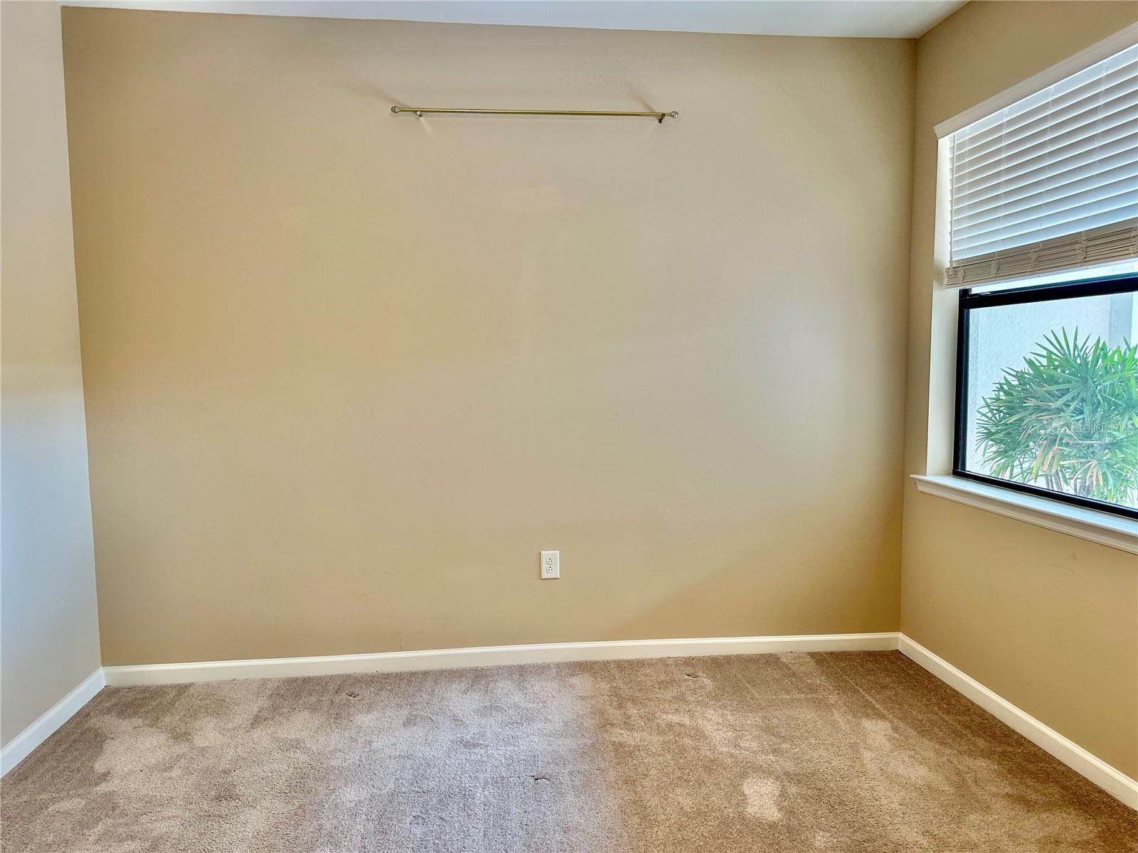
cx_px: 569
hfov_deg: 71.6
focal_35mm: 24
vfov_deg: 56.8
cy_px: 426
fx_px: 789
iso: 125
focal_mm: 6.86
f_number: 1.78
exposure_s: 1/60
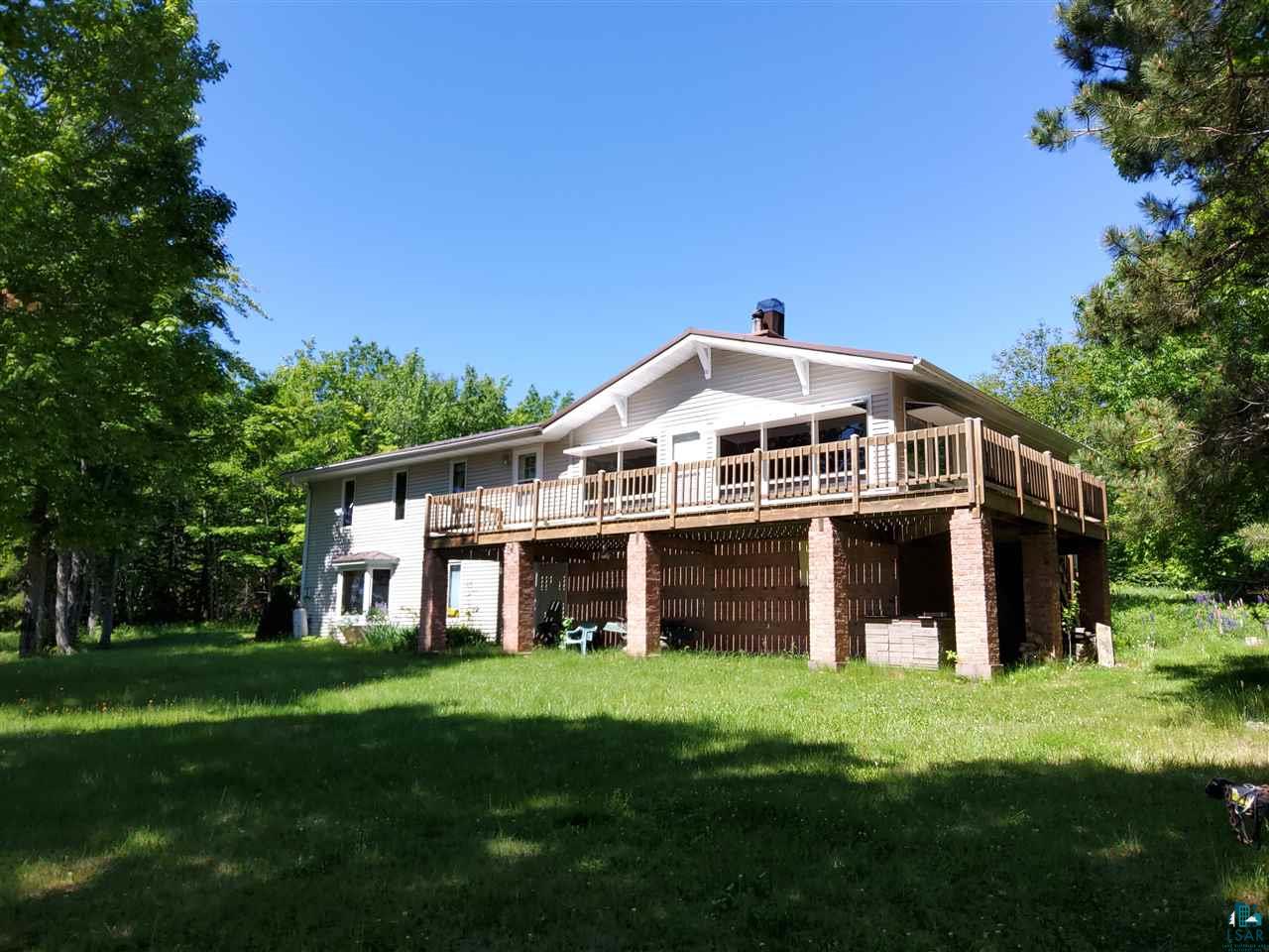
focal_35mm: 26
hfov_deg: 67.3
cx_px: 634
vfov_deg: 53.1
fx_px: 953
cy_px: 476
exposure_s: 1/488
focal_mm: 3.08
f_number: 2
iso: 25
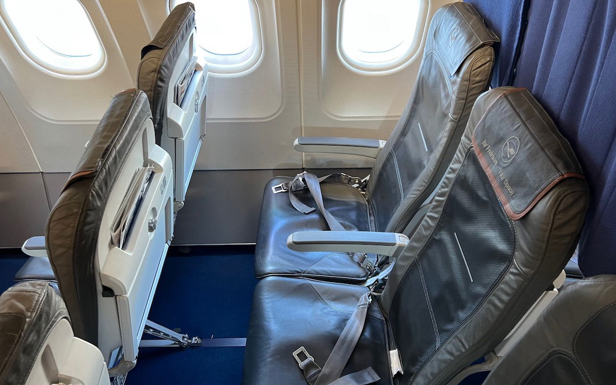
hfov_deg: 66.5
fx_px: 470
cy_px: 195
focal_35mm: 28
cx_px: 309
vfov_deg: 44.5
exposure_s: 1/57
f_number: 1.5
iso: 250
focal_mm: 5.7
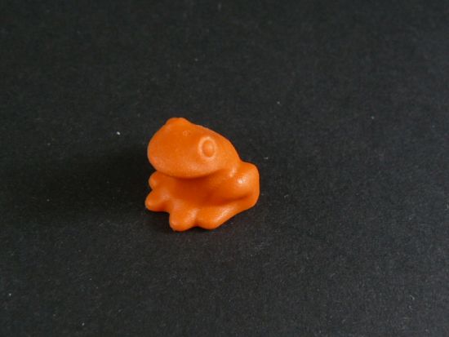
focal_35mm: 74
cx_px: 224
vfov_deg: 19.9
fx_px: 960
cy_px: 168
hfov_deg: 26.3
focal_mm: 8.1
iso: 125
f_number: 4
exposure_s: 1/30
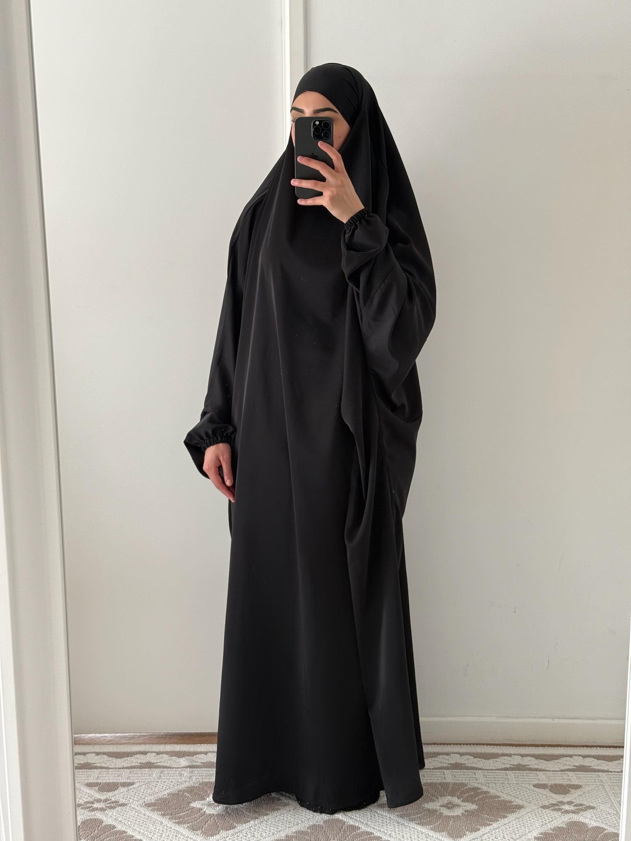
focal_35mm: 48
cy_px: 420
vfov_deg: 39.7
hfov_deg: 30.3
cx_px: 316
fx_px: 1167
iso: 80
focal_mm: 6.76
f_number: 1.78
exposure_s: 1/122
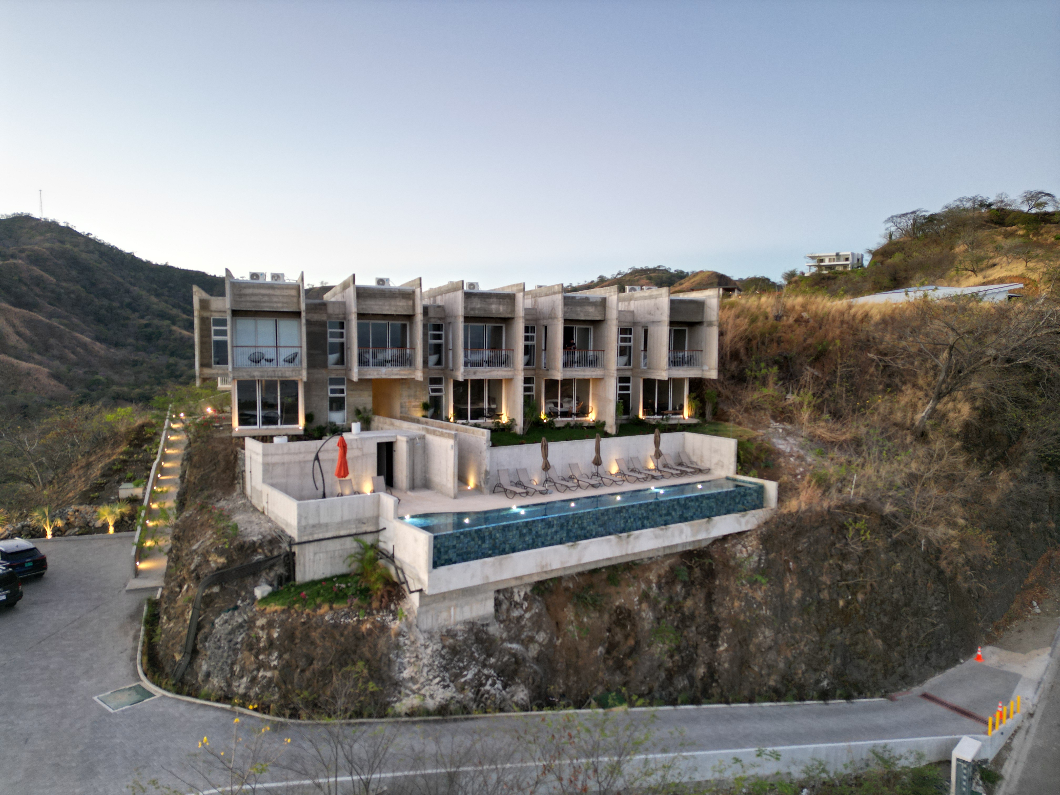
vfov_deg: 56.8
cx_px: 530
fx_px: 735
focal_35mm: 24
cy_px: 398
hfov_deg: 71.6
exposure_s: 1/25
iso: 110
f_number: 1.7
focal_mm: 6.72
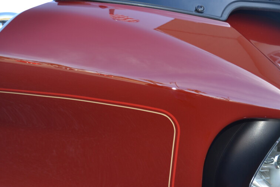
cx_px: 169
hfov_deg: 26.6
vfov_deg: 17.9
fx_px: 591
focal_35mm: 76
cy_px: 123
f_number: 4.8
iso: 100
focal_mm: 32
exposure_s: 1/60
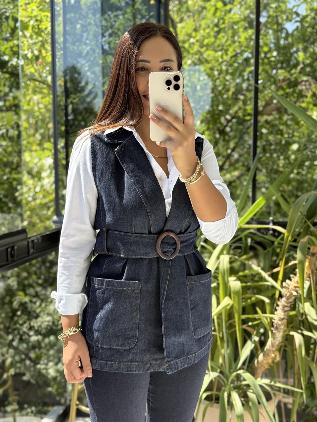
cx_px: 158
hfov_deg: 30.3
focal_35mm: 48
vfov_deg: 39.7
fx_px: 586
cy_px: 211
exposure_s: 1/561
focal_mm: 6.76
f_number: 1.78
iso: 80
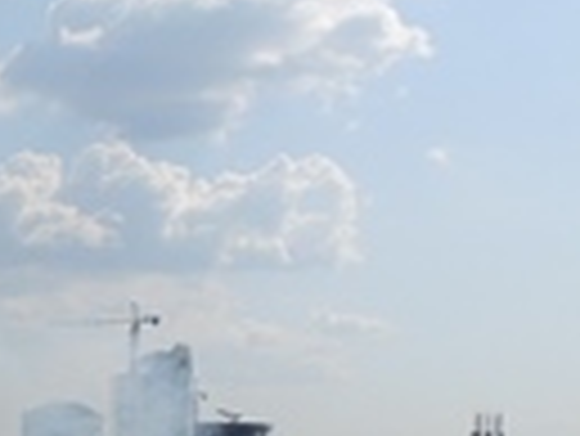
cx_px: -288
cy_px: 517
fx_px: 1560
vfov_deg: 15.4
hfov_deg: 18.6
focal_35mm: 93
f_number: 2.8
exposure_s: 1/2262
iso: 100
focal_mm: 3.61
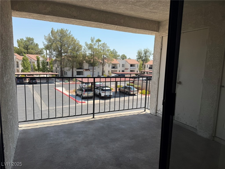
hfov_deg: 71.6
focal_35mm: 24
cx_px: 112
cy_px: 84
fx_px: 156
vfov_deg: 56.8
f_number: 1.78
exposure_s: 1/3145
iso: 80
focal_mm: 6.76
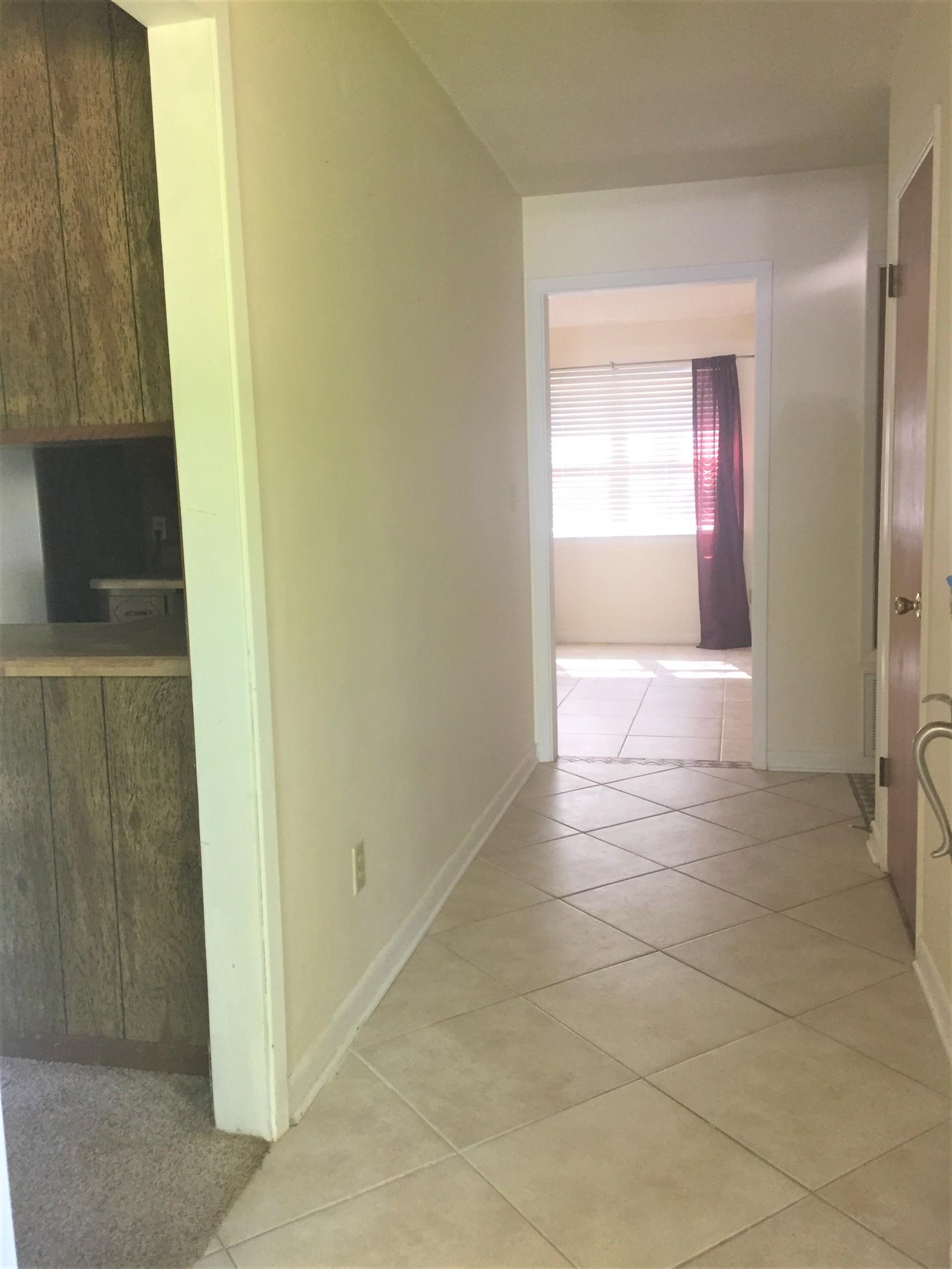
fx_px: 1063
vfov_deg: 61.7
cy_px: 634
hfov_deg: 48.2
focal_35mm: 29
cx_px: 476
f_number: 2.2
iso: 50
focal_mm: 4.15
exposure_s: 1/30
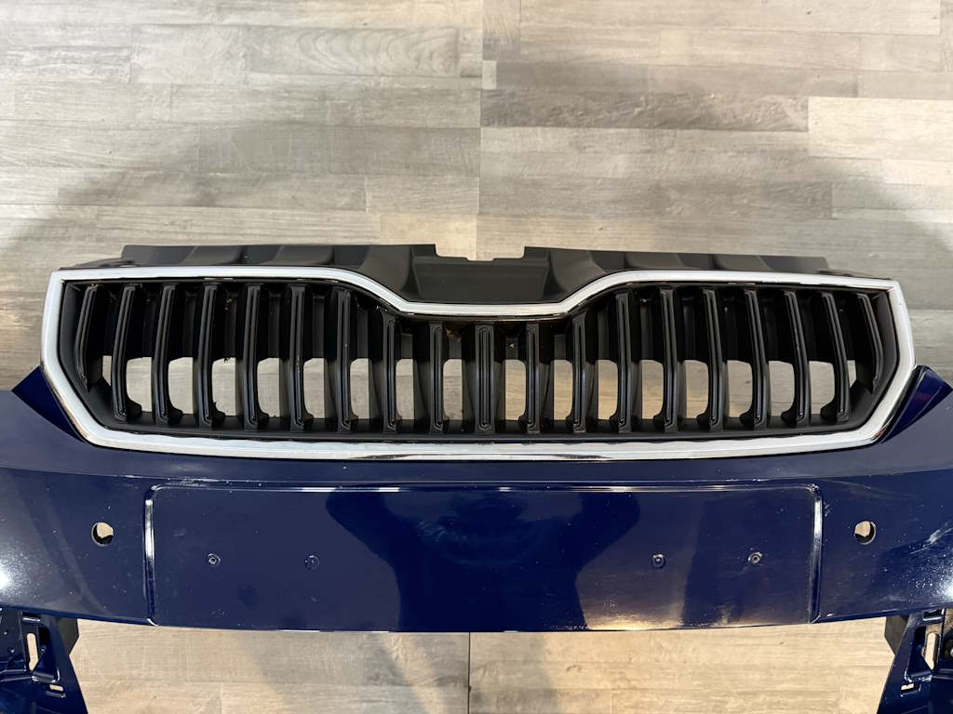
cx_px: 476
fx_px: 661
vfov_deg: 56.8
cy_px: 357
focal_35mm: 24
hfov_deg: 71.6
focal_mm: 6.76
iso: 640
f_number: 1.78
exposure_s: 1/50
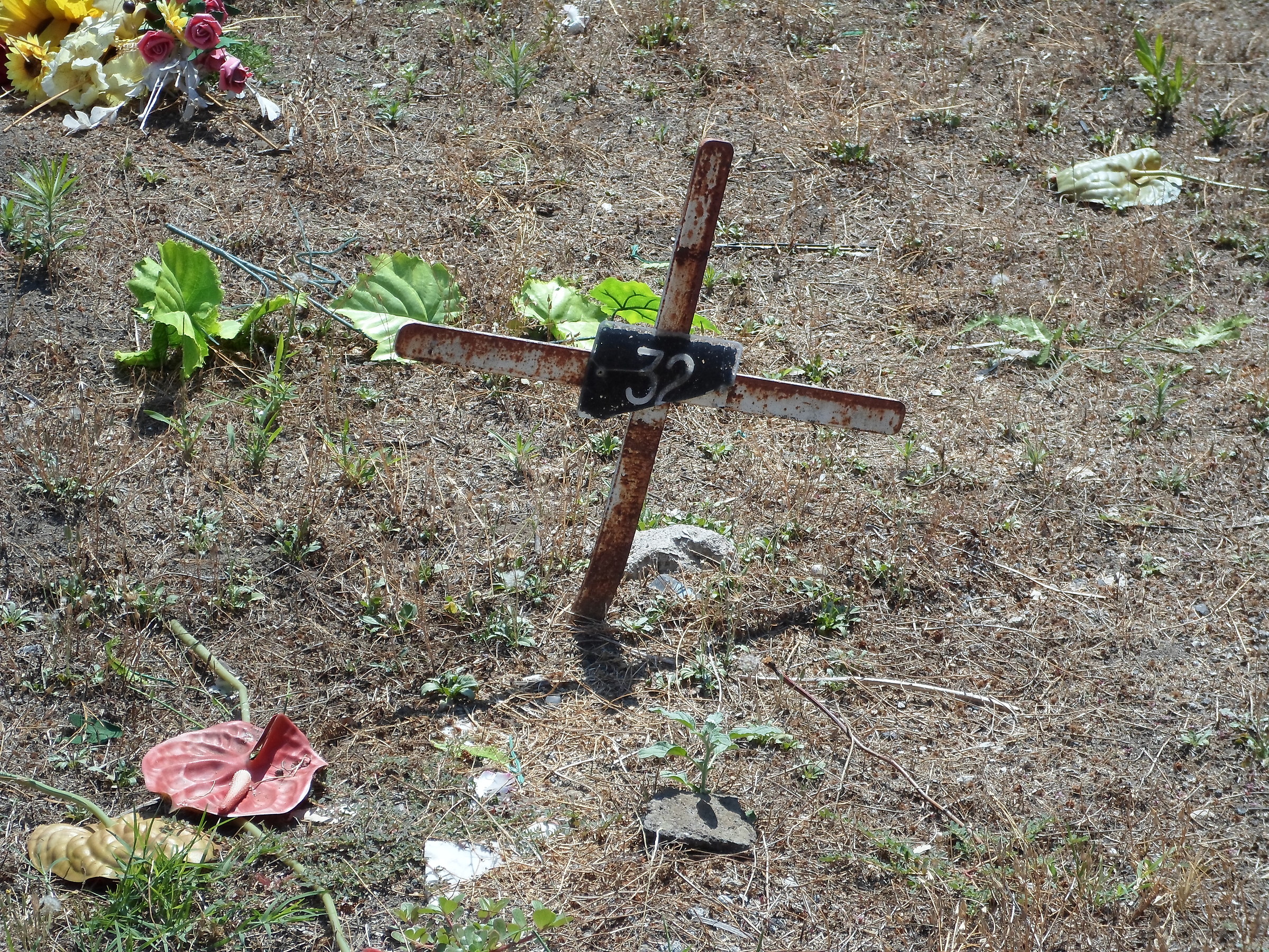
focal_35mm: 110
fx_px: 4033
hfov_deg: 17.9
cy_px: 476
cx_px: 634
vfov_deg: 13.5
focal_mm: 19.8
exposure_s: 1/250
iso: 80
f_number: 5.7
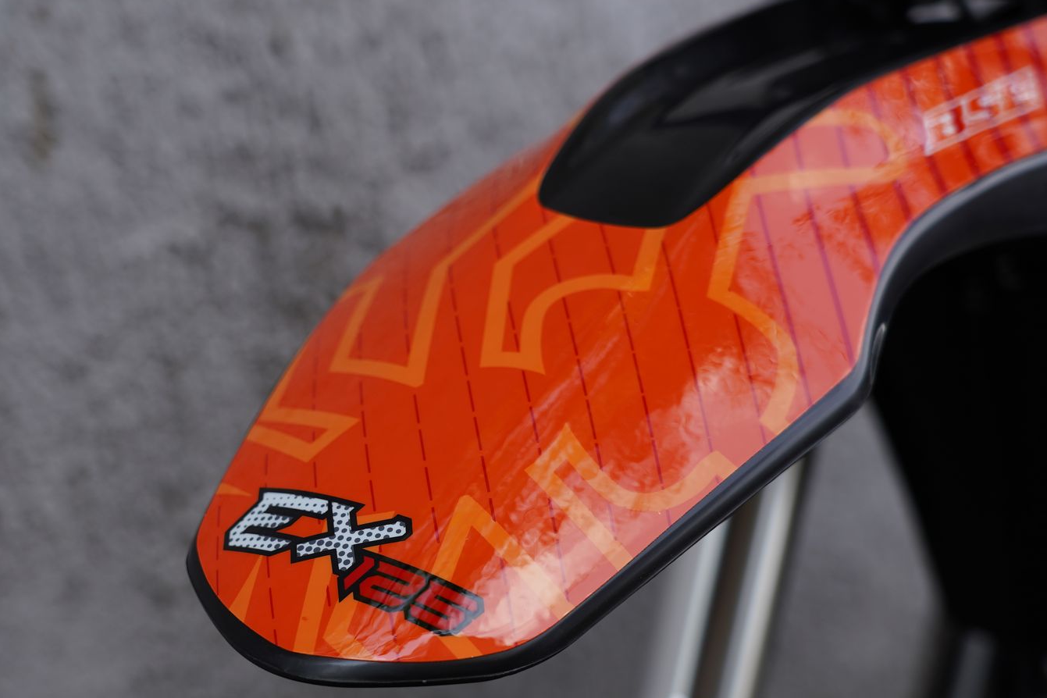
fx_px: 2472
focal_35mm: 85
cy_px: 475
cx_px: 378
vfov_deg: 16.0
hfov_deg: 23.8
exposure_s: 1/160
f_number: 4
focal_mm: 57
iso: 100
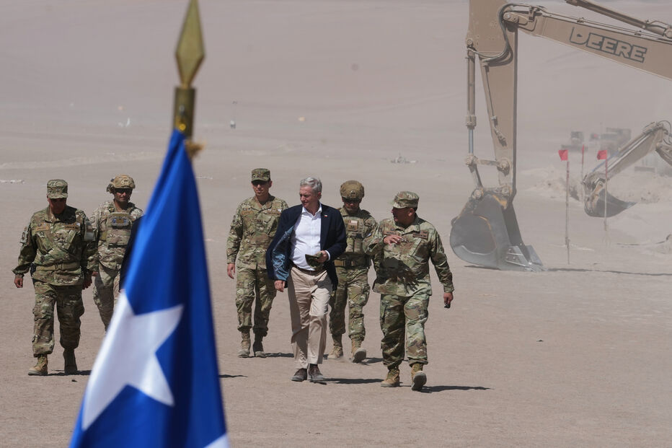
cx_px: 336
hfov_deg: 6.9
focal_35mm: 300
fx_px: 5599
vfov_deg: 4.6
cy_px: 224
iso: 400
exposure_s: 1/800
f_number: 14
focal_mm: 200
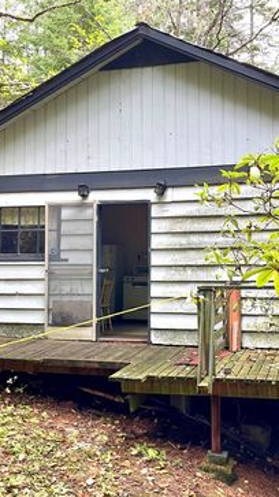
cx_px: 172
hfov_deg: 30.3
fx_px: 513
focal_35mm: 39
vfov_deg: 51.6
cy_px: 245
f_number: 1.6
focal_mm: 4.2
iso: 125
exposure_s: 1/81
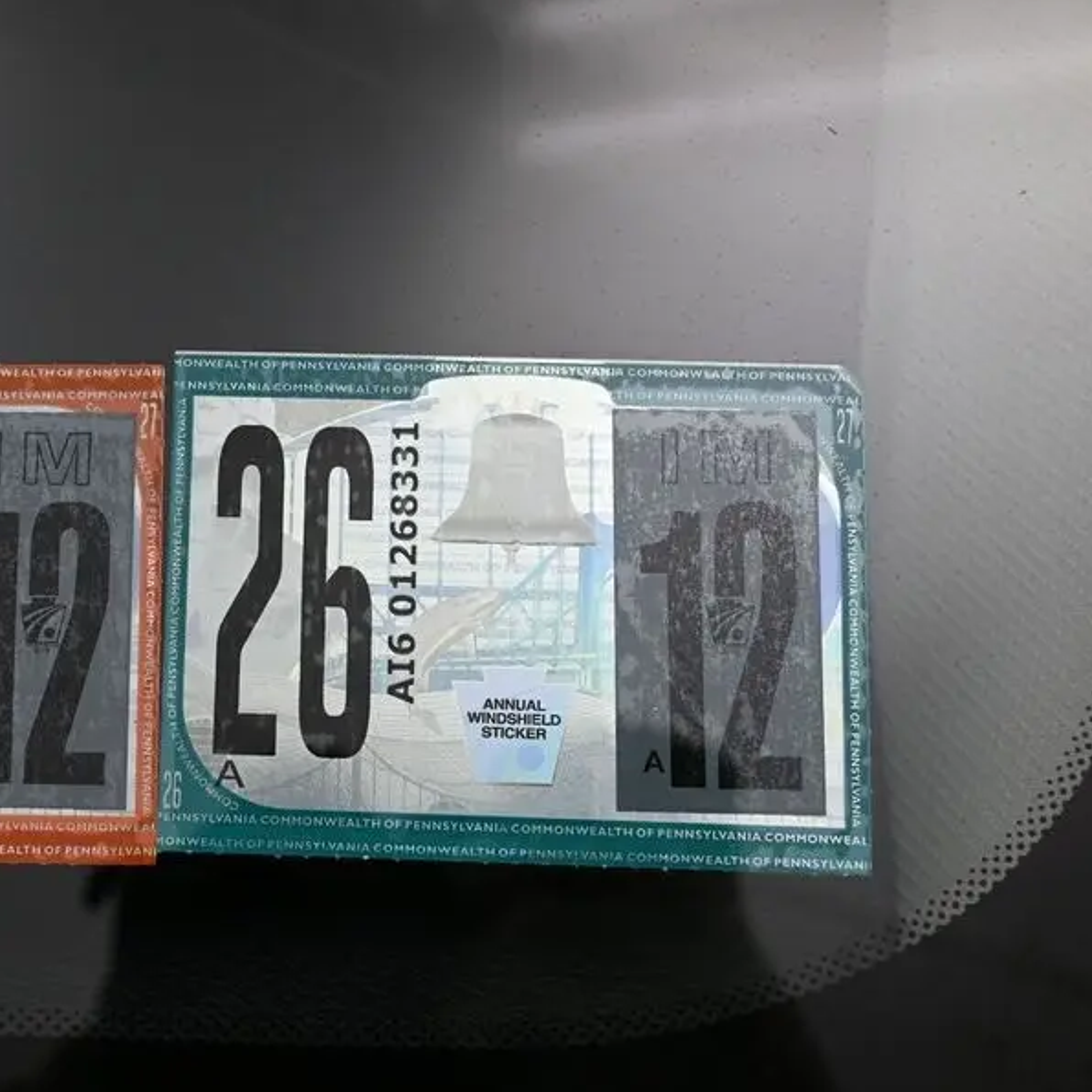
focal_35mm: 55
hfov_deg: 30.3
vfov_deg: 31.2
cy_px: 596
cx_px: 191
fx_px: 1953
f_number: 5.6
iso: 200
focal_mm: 25
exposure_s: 1/250
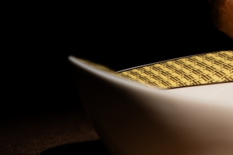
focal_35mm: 340
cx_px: 287
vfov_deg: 4.0
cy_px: 21
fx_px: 2199
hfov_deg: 6.0
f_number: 4
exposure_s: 1/125
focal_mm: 105
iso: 1000
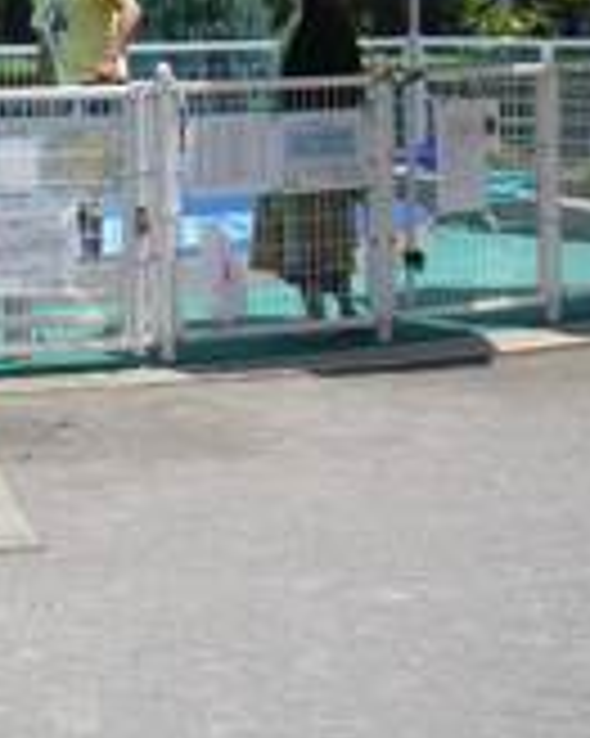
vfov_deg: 13.0
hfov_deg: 10.1
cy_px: 29
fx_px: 3212
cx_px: -324
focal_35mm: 147
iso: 64
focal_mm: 9.2
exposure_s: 1/160
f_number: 7.2
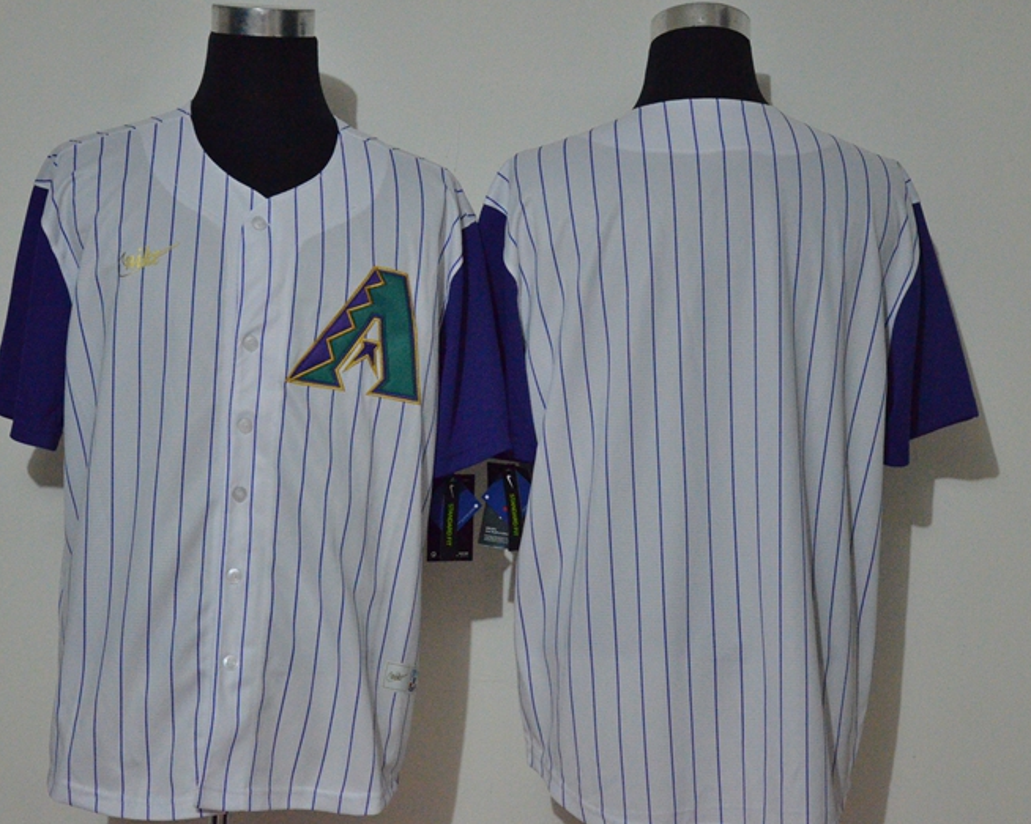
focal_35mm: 86
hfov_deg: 22.2
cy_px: 413
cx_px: 465
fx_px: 2624
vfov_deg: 17.9
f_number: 4.8
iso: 4000
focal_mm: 50
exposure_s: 1/50
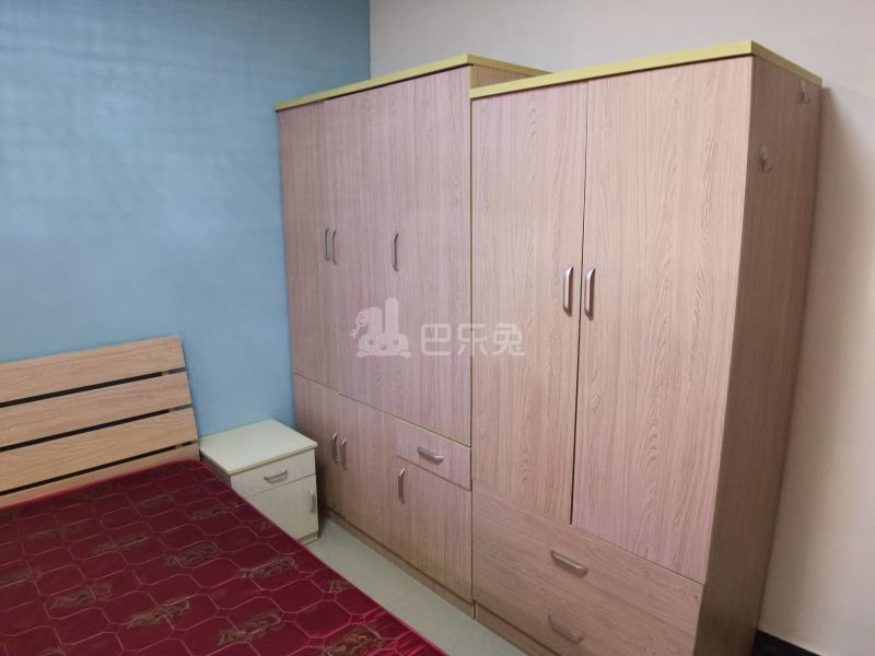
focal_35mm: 19
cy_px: 328
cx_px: 438
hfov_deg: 84.7
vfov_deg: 68.7
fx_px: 480
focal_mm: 3.12
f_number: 2.2
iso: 640
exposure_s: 1/25
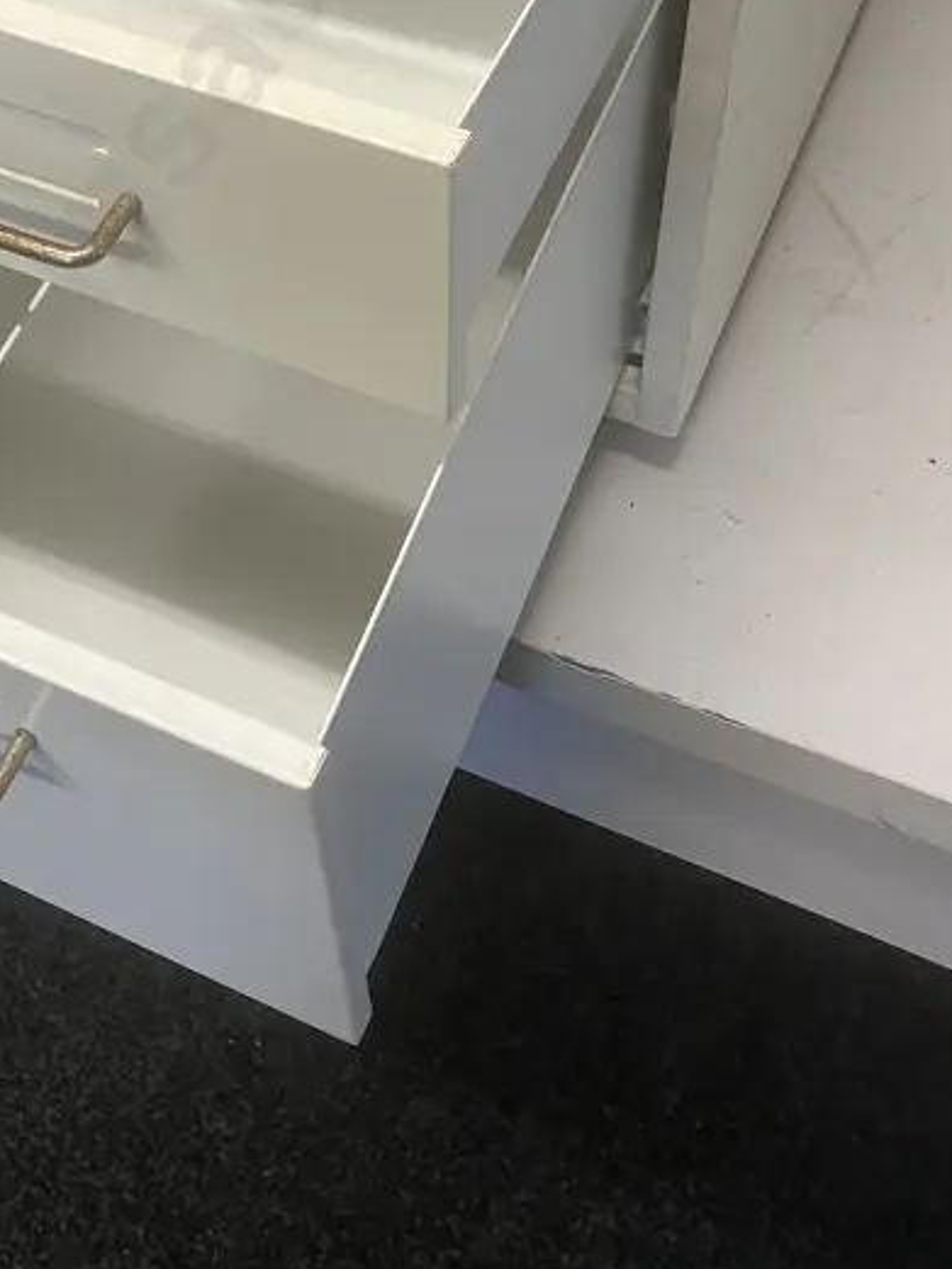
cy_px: 166
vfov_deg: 33.4
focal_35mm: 55
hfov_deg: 26.0
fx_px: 2016
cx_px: 151
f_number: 1.8
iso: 50
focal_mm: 3.99
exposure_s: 1/50
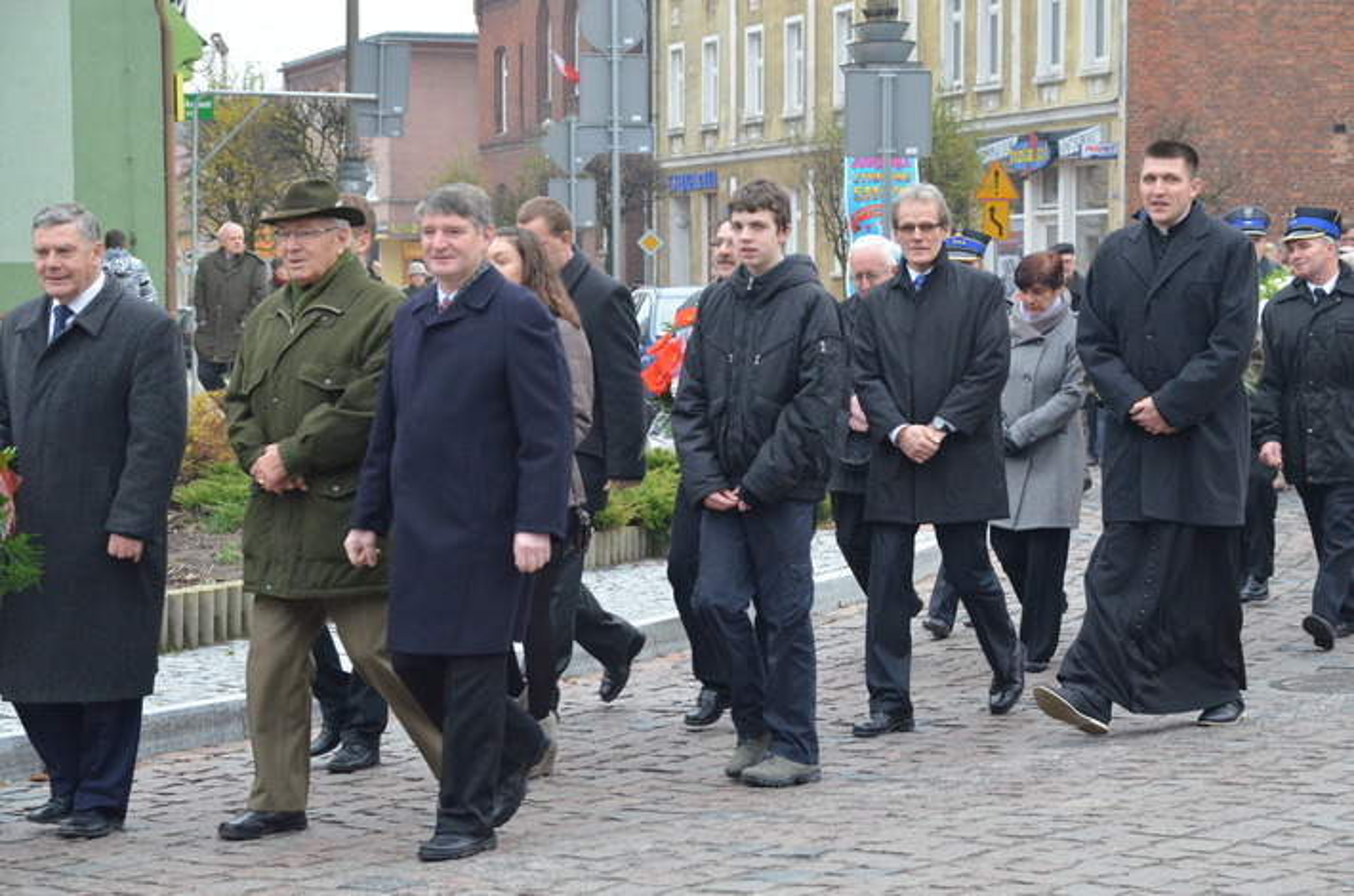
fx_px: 3940
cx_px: 677
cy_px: 448
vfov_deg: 13.0
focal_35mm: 105
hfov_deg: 19.5
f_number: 5.6
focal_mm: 70
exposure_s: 1/400
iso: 1600
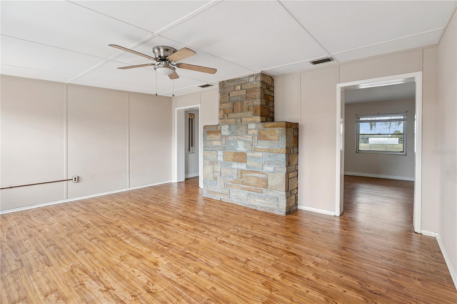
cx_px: 228
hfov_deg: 96.7
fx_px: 203
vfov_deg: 73.7
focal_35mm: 16
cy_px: 152
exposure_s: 1/50
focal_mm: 10.8
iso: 100
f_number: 3.5
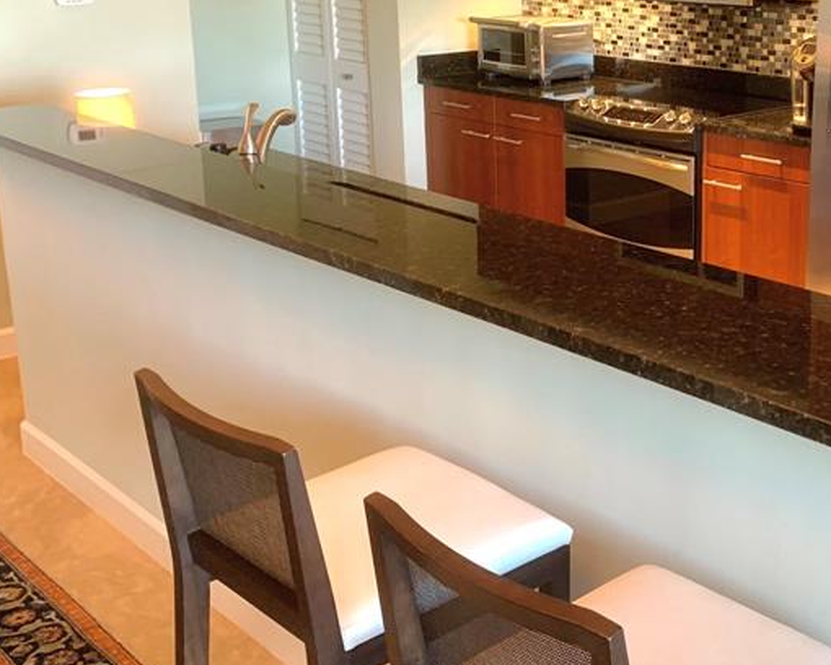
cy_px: 205
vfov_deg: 29.4
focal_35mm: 51
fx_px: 1254
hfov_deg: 35.5
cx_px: 657
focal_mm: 4.25
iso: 160
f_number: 1.8
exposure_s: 1/60
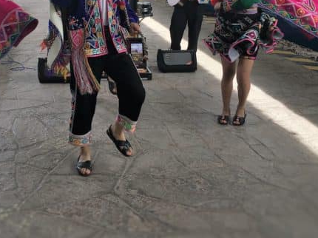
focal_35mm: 54
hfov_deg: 35.1
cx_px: 95
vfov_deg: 26.1
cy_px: 22
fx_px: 496
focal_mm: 4.15
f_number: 2.2
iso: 25
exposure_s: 1/239
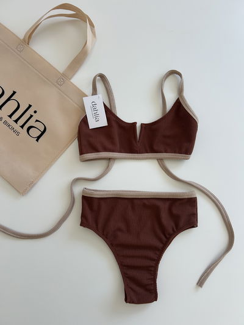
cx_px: 122
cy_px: 162
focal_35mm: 26
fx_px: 244
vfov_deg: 67.3
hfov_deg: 53.1
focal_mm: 5.7
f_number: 1.5
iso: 40
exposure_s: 1/238
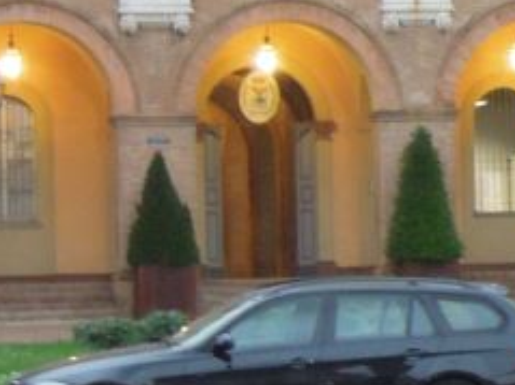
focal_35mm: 300
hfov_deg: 6.5
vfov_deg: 4.9
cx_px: 955
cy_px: 26
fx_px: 4461
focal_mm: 12.5
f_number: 4.5
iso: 800
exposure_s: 1/20
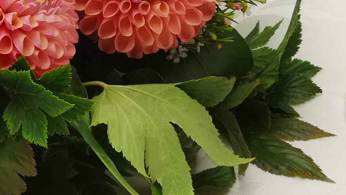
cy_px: -17
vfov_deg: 5.5
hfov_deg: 9.7
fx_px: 2037
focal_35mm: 222
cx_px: 46
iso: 250
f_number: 2.4
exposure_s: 1/33.3
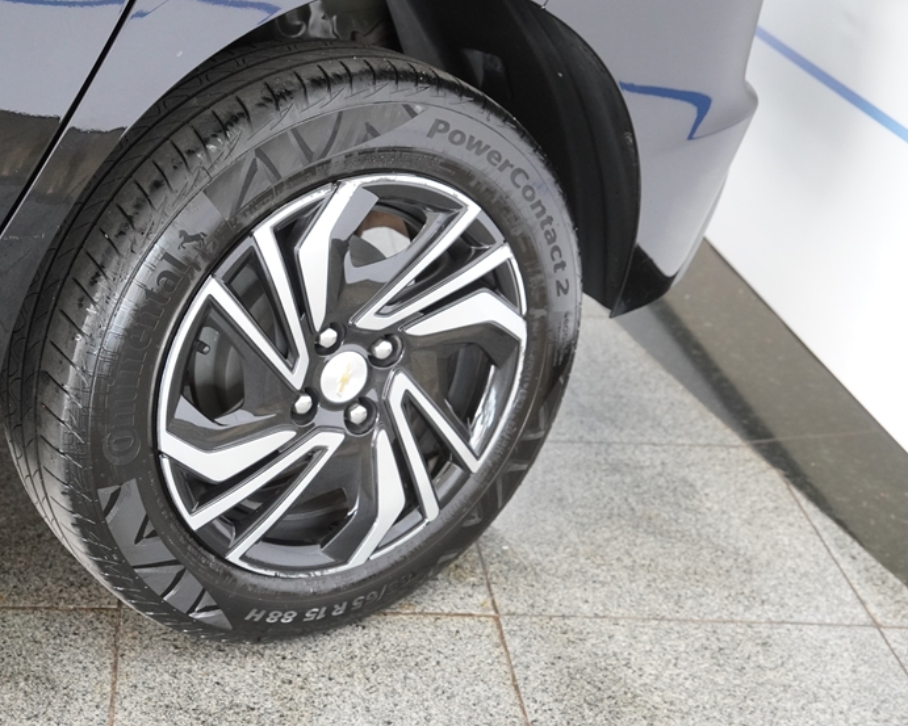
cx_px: 259
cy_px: 335
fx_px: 1739
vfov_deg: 23.6
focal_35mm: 65
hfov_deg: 28.9
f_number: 4
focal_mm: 31
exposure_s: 1/160
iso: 1600
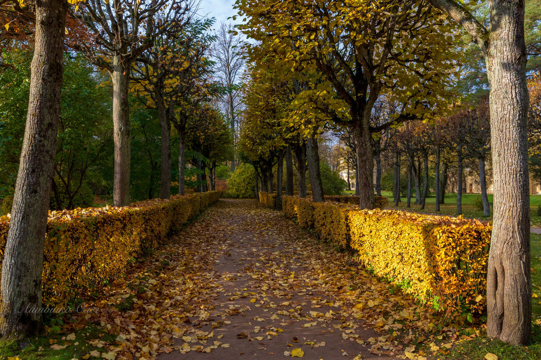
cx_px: 270
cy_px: 180
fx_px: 450
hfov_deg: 62.0
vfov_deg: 43.5
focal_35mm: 30
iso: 100
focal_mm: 20
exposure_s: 1/30
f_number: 13
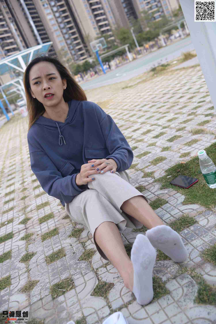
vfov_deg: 54.4
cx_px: 108
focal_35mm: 35
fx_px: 315
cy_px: 162
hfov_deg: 37.9
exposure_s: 1/1250
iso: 400
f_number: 5.6
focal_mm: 35
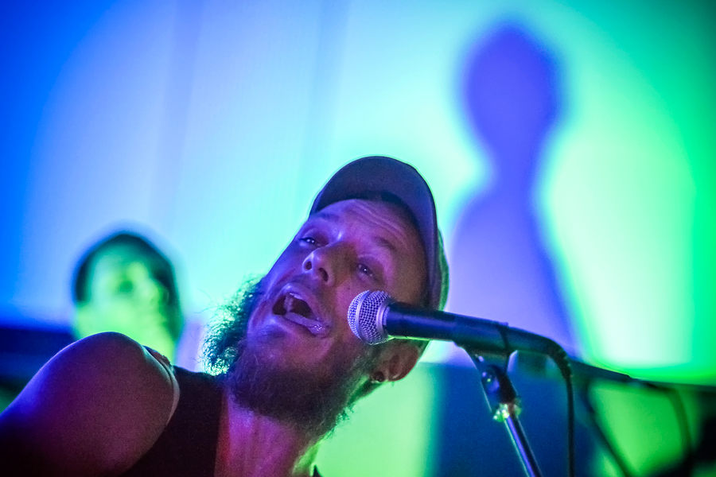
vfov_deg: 16.1
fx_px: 1690
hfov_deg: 23.9
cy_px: 238
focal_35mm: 85
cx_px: 358
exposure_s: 1/400
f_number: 1.8
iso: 6400
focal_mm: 85
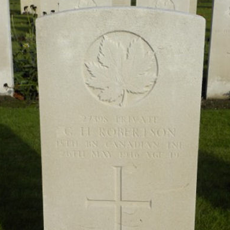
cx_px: 113
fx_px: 534
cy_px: 145
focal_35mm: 71
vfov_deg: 24.2
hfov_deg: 24.3
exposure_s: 1/350
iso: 64
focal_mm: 10.3
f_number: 5.6
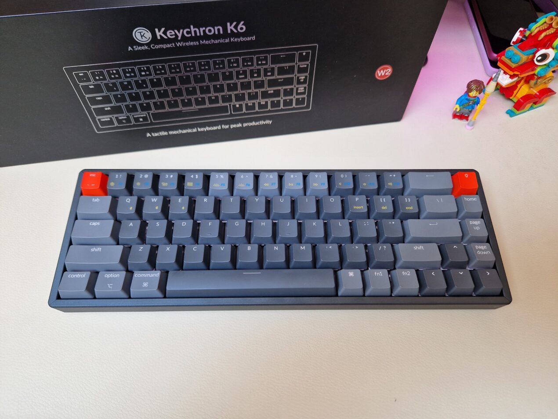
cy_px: 210
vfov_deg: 58.9
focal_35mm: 23
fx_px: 371
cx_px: 279
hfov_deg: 73.9
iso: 100
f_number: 1.8
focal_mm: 5.4
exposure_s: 1/53
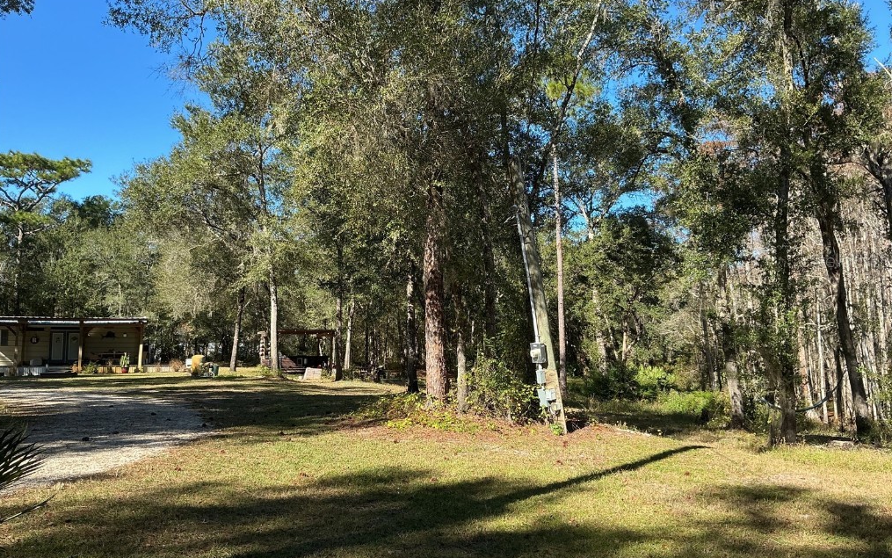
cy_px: 260
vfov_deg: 40.6
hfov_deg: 61.2
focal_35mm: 31
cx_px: 444
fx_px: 754
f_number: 1.8
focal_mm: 3
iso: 25
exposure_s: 1/586
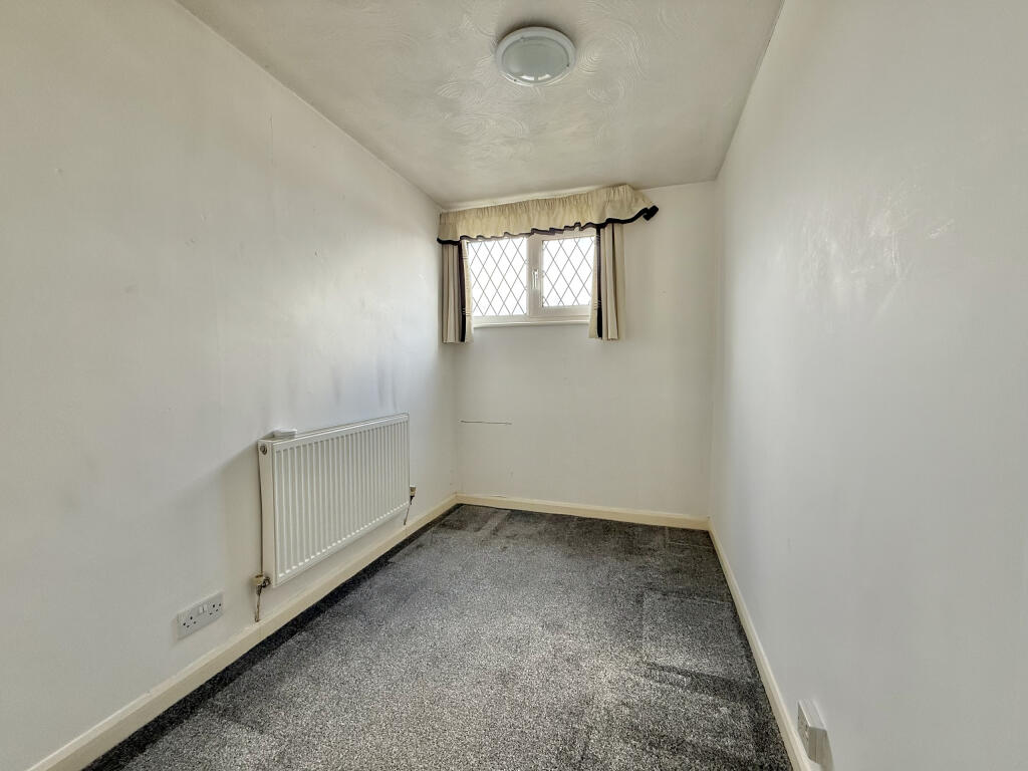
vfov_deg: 85.7
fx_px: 416
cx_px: 514
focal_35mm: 14
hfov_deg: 102.1
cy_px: 386
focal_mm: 2.22
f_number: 2.2
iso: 100
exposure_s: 1/99
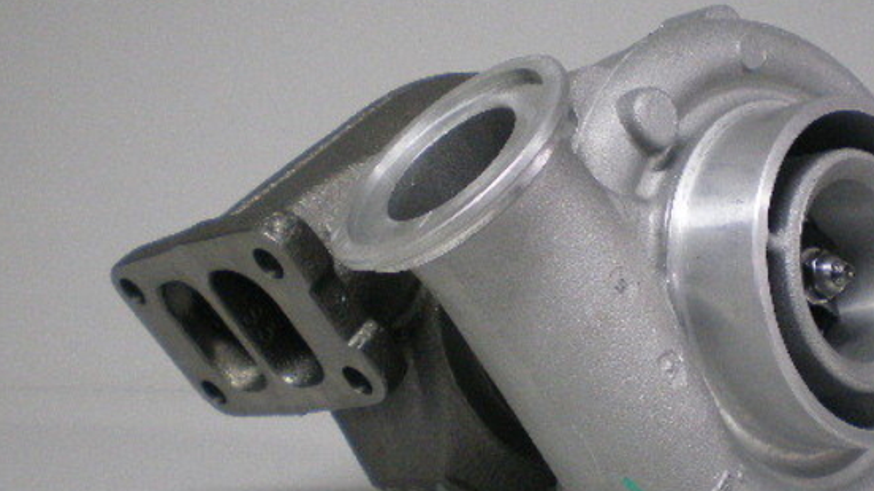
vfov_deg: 20.0
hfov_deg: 34.6
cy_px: 241
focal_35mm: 60
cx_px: 586
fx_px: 1390
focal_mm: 6.3
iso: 320
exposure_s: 1/30
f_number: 3.1
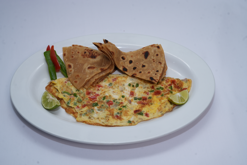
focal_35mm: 50
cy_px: 82
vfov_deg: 27.0
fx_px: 343
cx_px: 124
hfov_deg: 39.6
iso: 250
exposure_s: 1/100
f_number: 7.1
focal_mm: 50
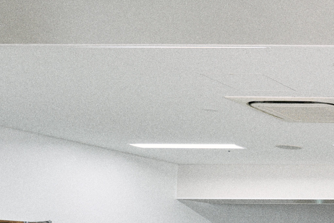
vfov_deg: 20.1
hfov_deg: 19.4
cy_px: 238
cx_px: 653
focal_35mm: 65
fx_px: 603
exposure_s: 1/30
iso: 400
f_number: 3.5
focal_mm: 14
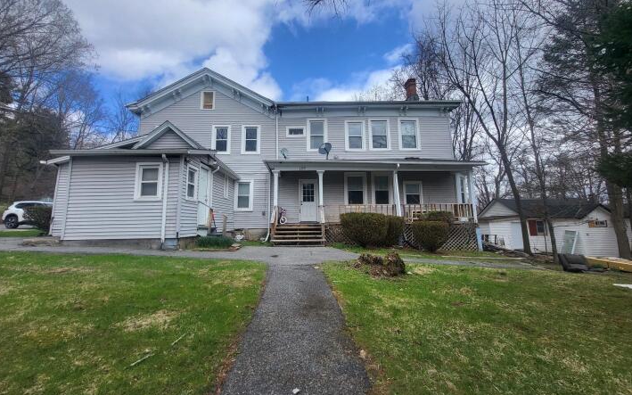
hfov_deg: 105.3
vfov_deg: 78.5
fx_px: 241
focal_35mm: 14
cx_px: 316
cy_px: 183
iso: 32
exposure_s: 1/876
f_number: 2.2
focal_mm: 1.74
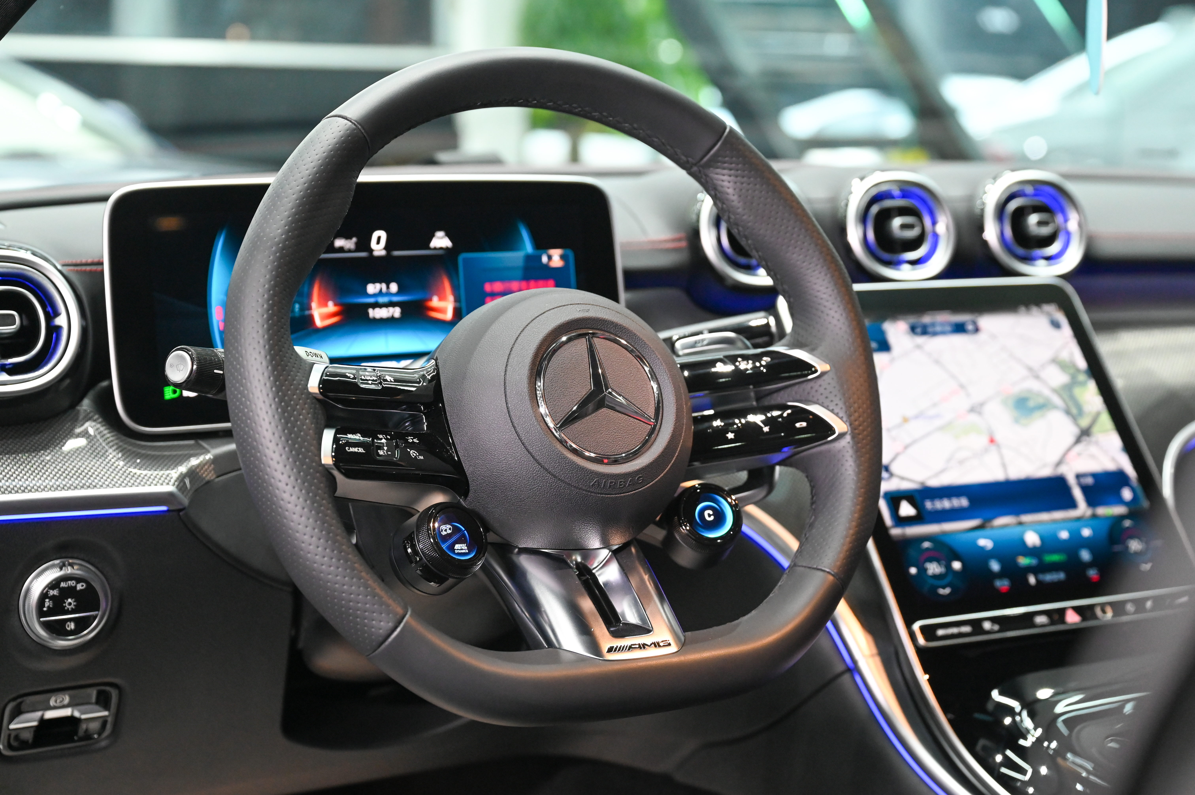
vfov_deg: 23.7
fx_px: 1891
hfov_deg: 35.1
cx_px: 598
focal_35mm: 57
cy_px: 398
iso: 4000
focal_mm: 57
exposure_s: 1/160
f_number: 4.5
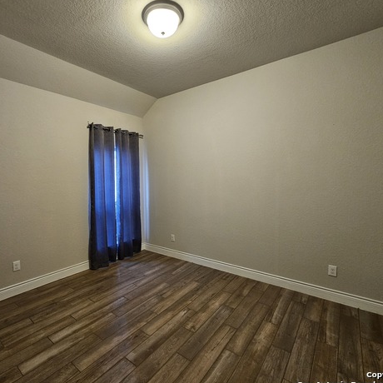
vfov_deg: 87.4
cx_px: 167
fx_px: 200
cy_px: 190
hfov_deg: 87.0
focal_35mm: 16
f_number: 2.2
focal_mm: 2.2
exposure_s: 1/40
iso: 320
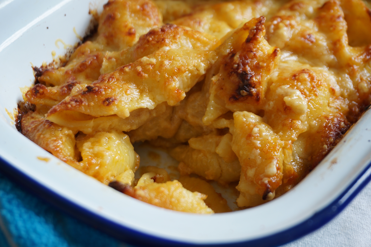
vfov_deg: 23.1
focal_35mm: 58
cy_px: 124
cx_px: 186
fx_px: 602
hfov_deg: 34.2
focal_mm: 39
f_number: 5.6
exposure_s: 1/20
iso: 200
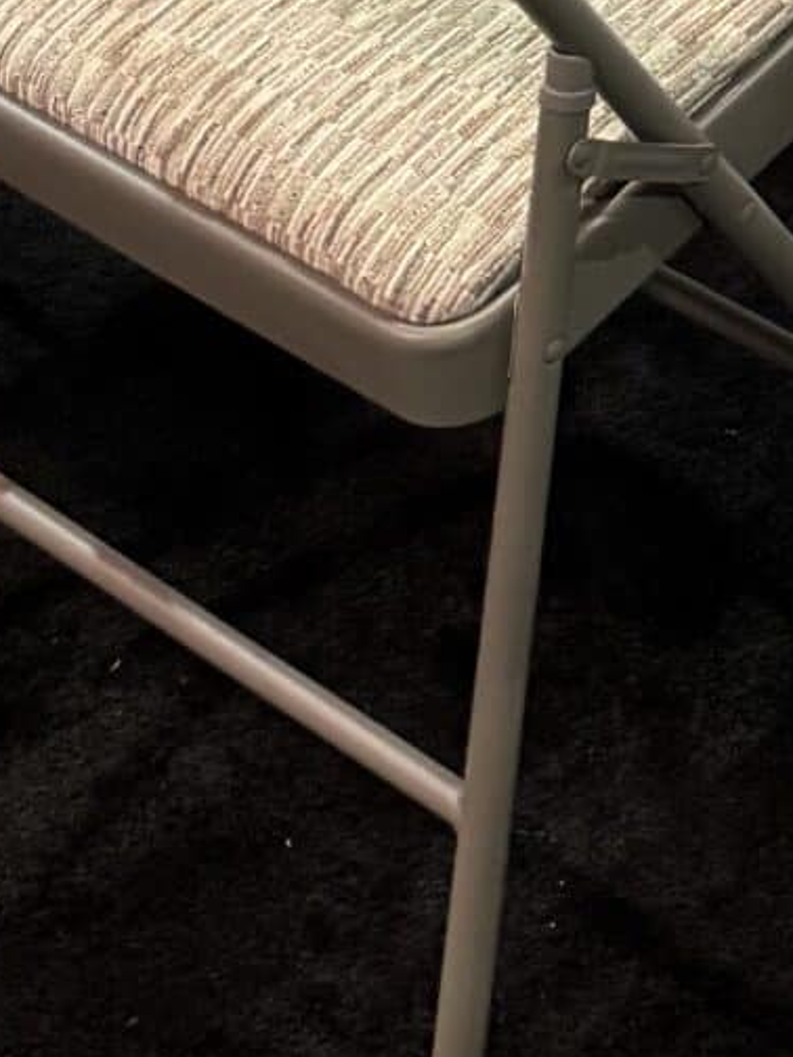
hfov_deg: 11.5
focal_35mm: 122
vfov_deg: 12.3
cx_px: 1313
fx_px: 3726
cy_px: -1569
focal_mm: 6.76
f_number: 1.78
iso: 200
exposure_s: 1/60
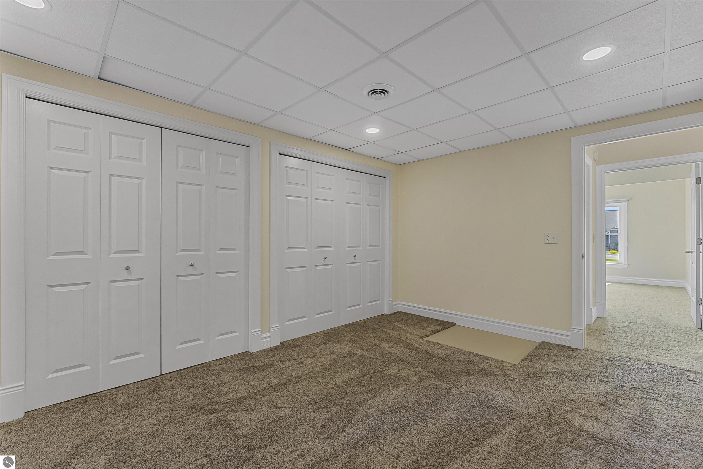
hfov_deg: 100.0
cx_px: 352
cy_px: 234
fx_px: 295
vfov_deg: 77.0
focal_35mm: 15
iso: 2500
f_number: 7.1
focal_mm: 15.1
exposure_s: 1/125
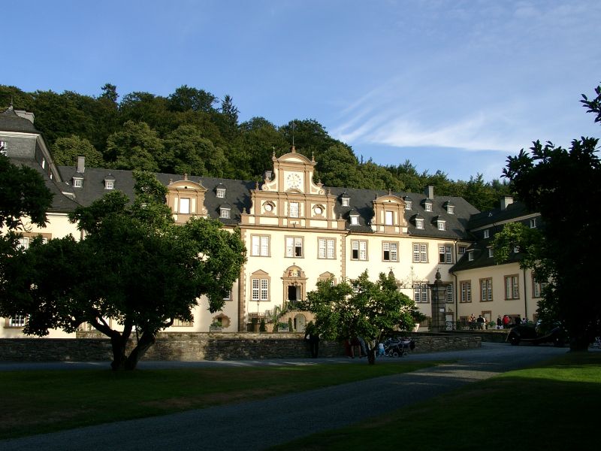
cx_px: 300
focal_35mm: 34
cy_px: 226
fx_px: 590
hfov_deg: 54.0
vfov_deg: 41.8
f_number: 4
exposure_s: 1/419
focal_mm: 7.13
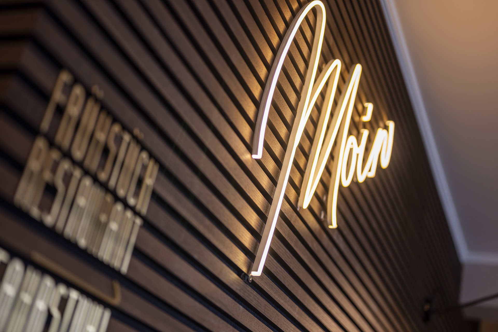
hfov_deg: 39.6
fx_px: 692
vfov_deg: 27.0
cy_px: 166
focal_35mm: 50
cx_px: 249
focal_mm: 50
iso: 100
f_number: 1.8
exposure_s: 1/60
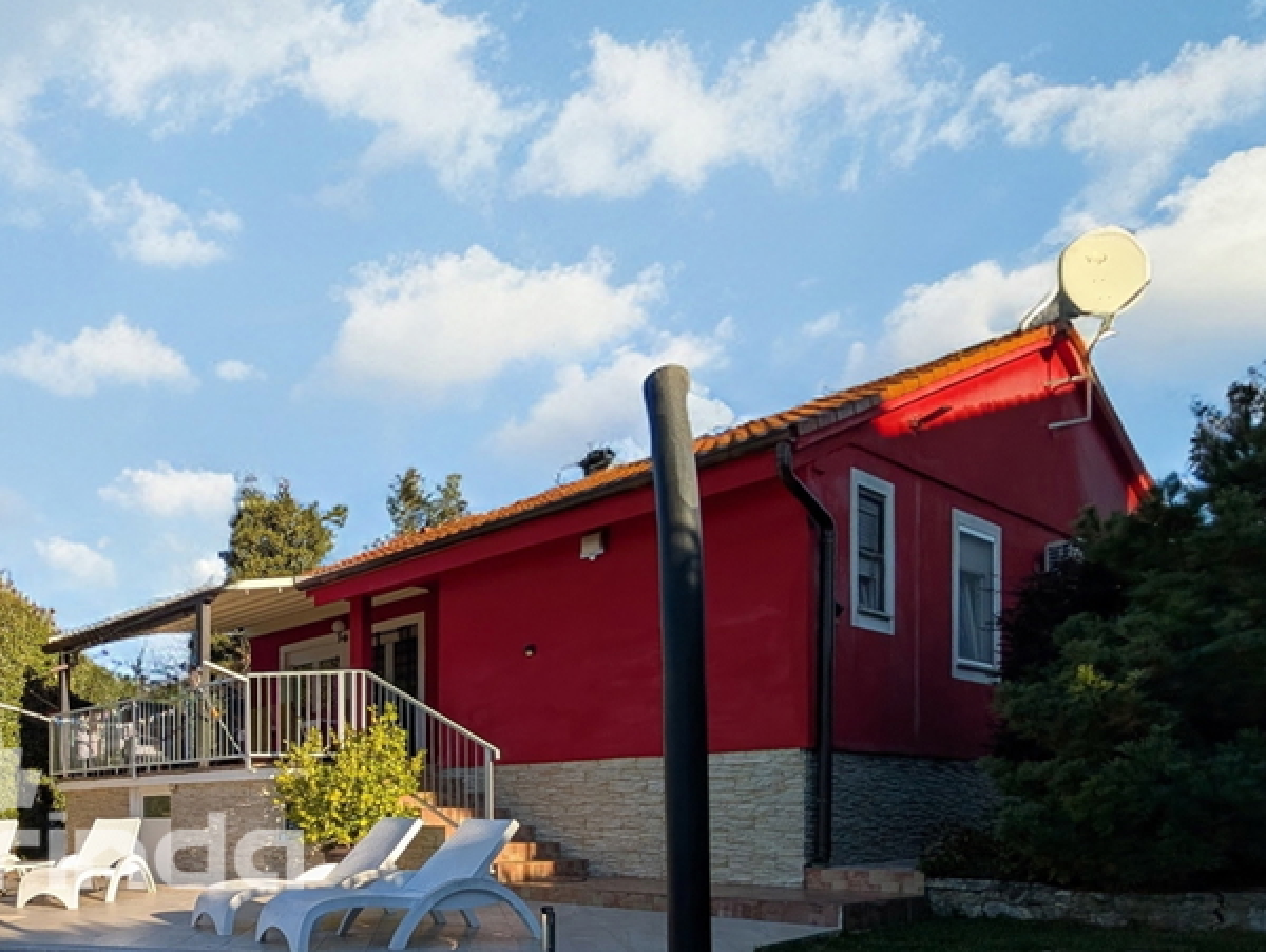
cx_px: 110
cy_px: 812
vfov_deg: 51.8
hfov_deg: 59.9
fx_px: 878
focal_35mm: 24
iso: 49
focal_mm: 2.02
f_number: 1.7
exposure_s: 1/2786
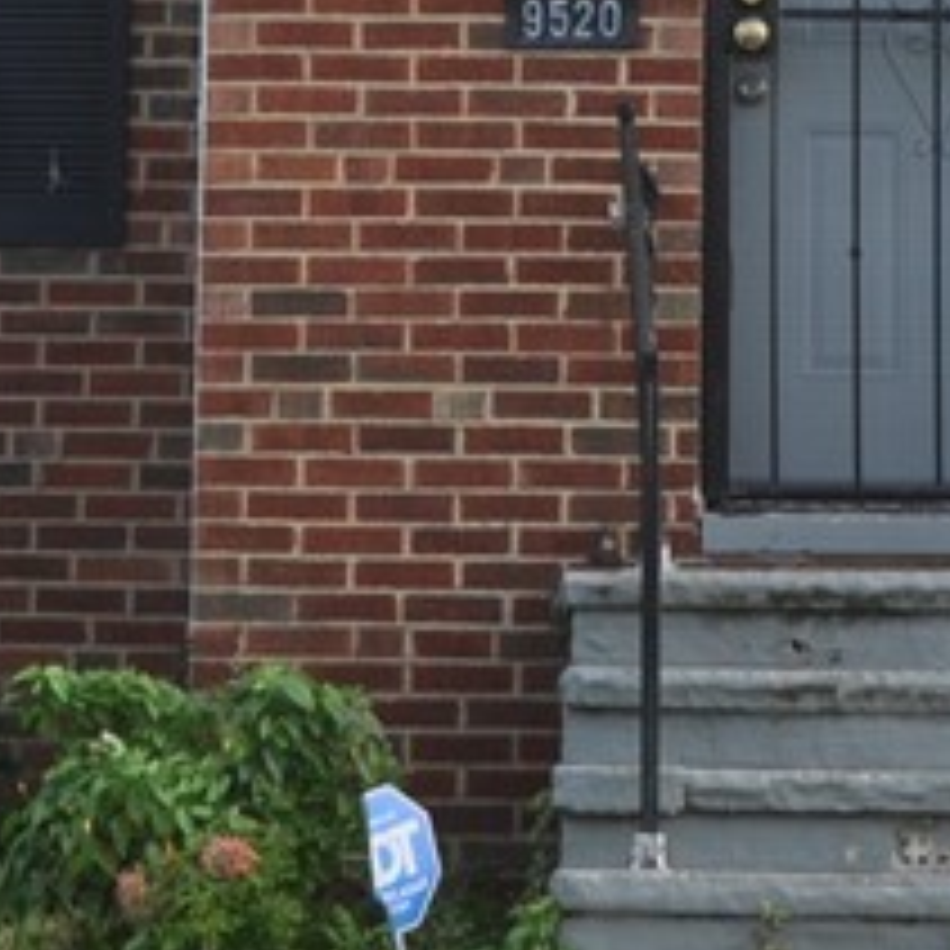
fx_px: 5905
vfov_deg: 9.0
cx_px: 792
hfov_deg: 9.2
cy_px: -441
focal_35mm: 190
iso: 200
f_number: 6.3
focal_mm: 29
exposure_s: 1/160
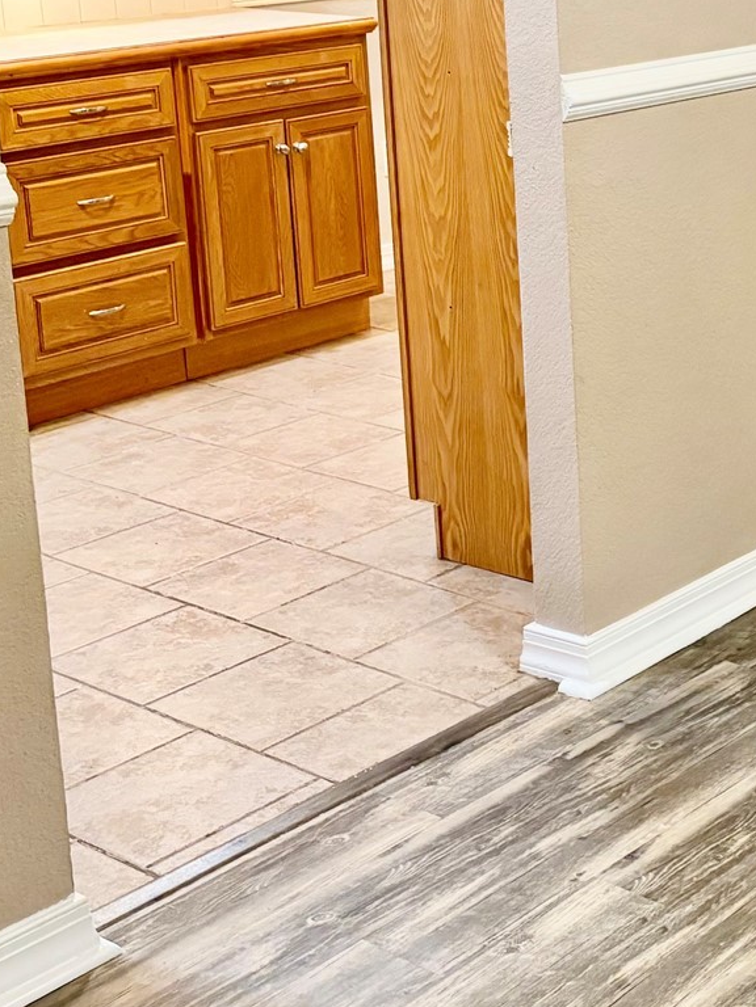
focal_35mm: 65
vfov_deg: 29.1
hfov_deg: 20.7
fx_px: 1893
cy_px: 193
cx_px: 973
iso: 200
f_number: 1.6
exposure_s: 1/60
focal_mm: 5.96
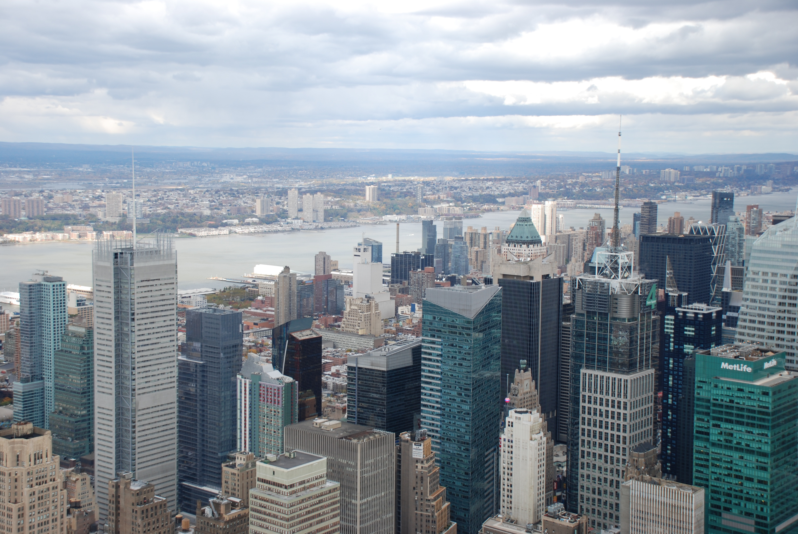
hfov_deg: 41.1
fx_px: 1065
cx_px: 399
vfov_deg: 28.2
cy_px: 267
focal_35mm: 48
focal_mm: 32
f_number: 6.3
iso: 100
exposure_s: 1/160
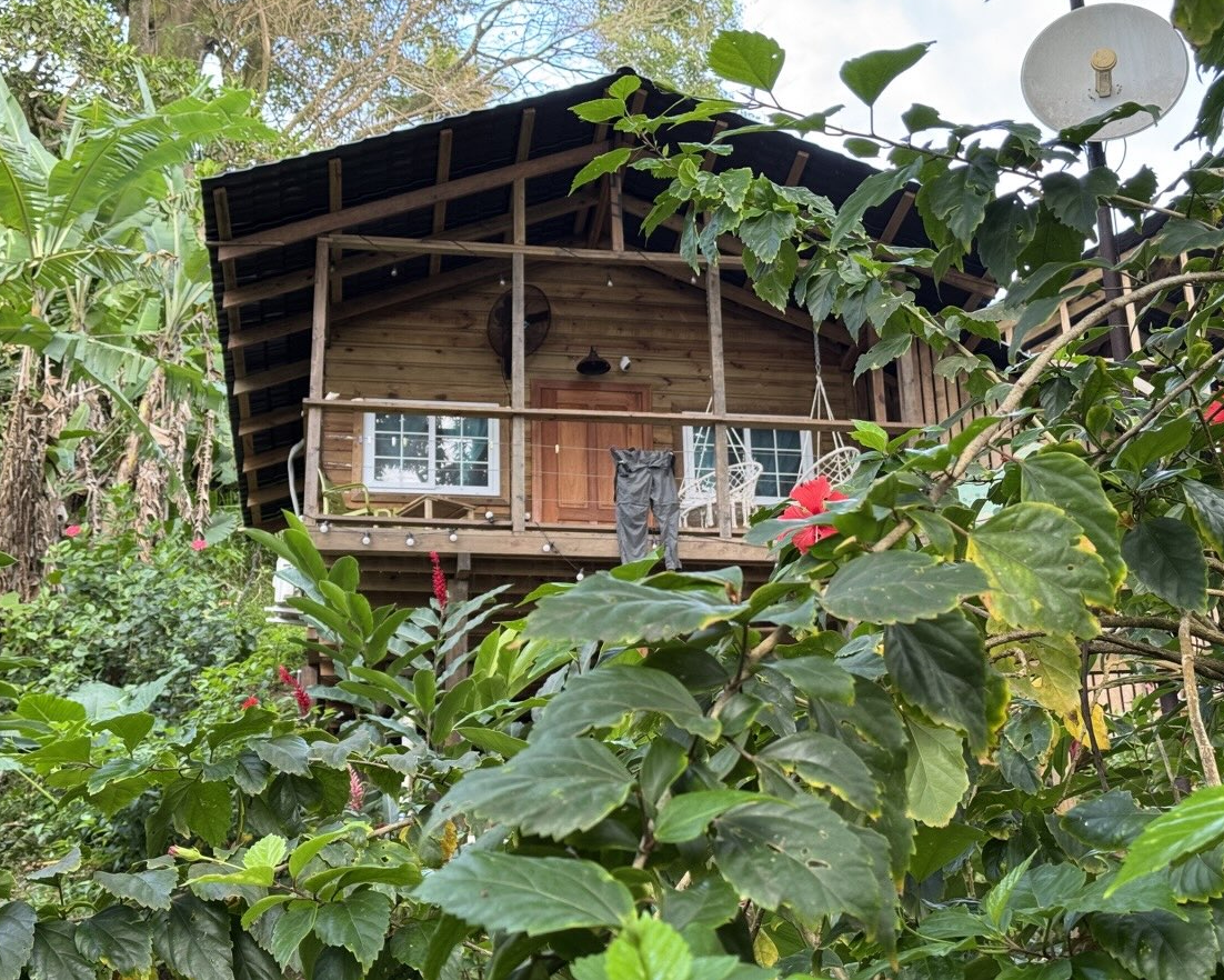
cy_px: 482
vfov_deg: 29.7
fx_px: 1848
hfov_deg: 36.6
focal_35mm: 51
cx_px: 591
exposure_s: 1/96
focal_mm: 6.76
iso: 100
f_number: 1.78
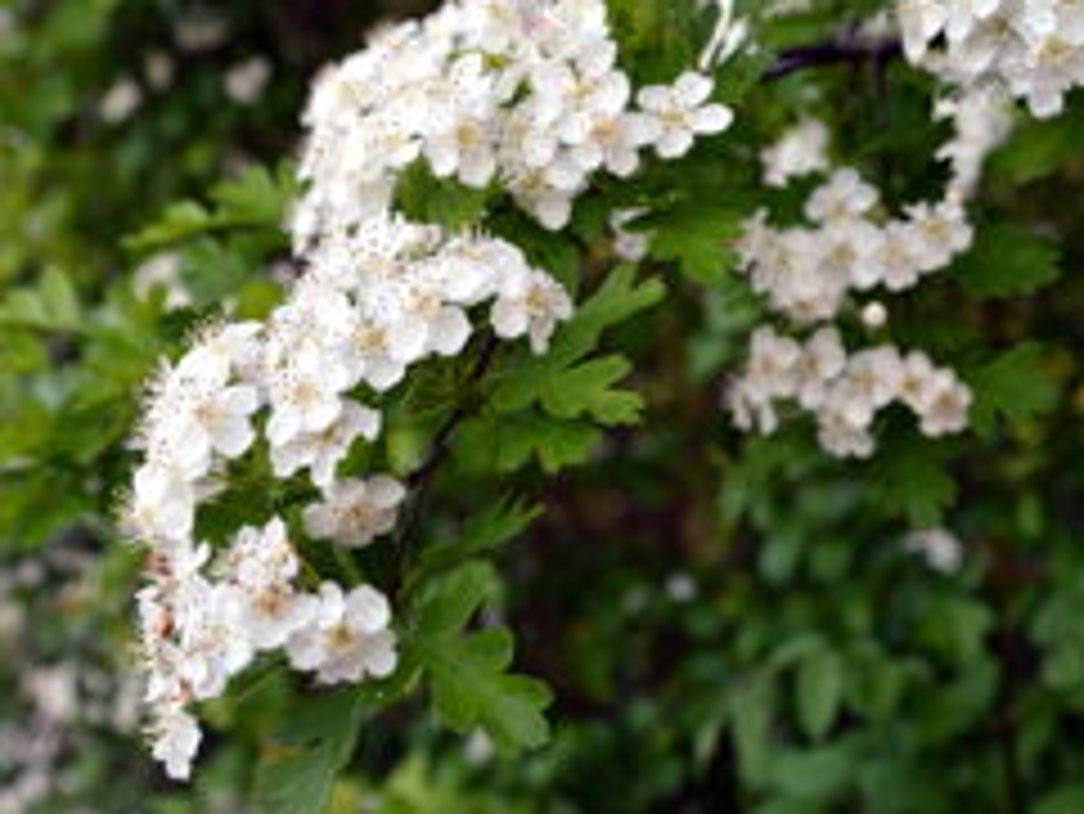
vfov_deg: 24.5
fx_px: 1873
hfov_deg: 32.3
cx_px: 567
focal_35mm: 60
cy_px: 432
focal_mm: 25
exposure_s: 1/80
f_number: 5.6
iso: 100
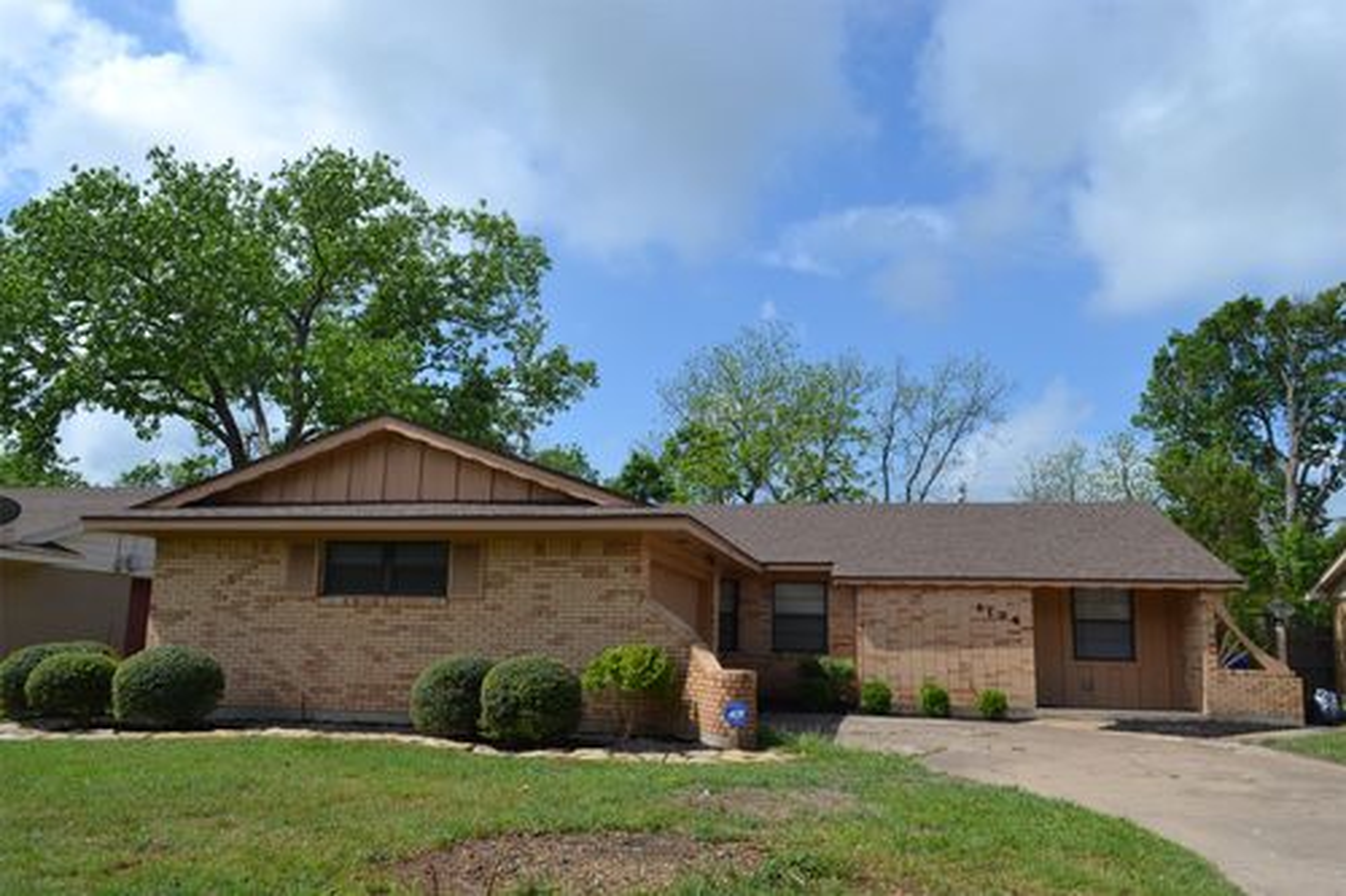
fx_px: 1009
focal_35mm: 27
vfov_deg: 47.9
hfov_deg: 67.4
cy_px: 448
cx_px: 673
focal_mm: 18
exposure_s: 1/250
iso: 100
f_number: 8
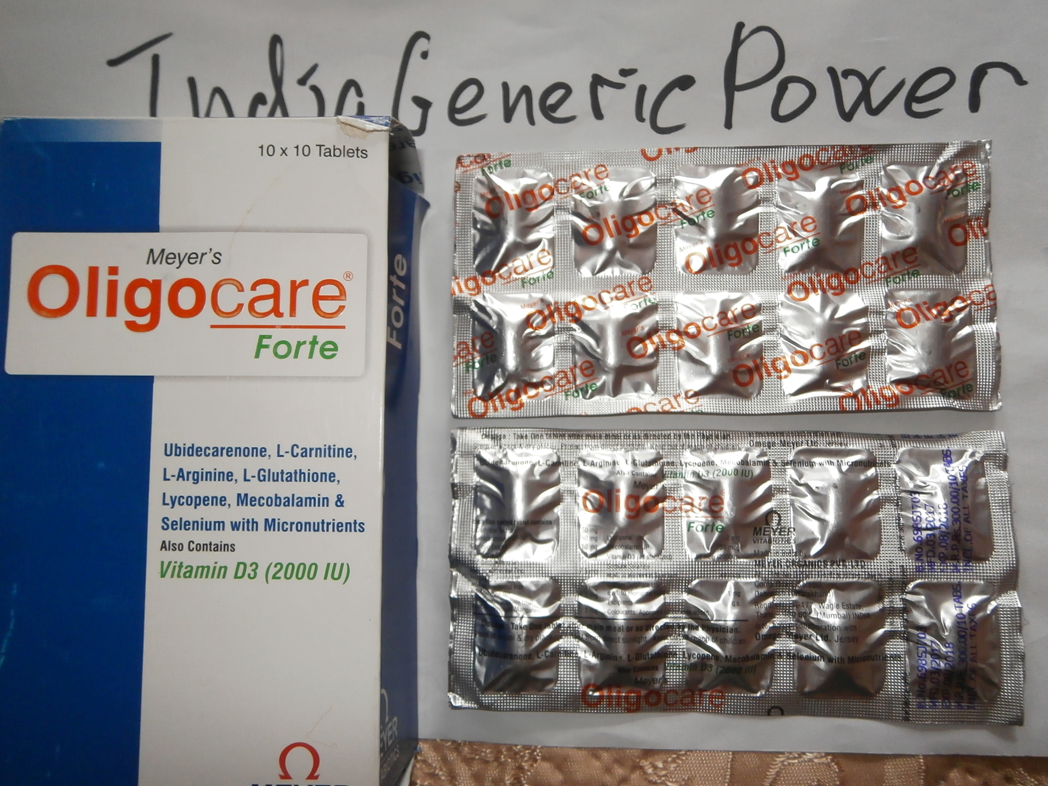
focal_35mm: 26
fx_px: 787
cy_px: 393
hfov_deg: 67.3
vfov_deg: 53.1
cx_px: 524
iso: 200
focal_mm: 4.7
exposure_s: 1/30
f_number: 2.8
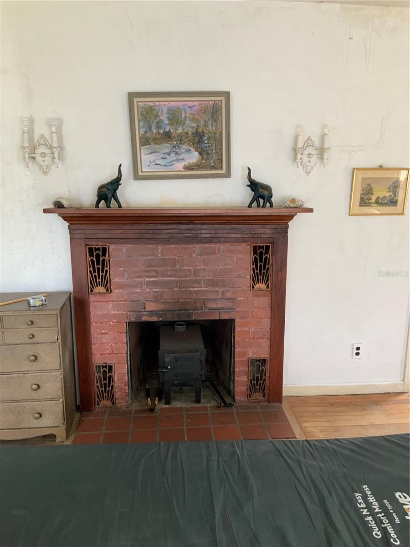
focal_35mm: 29
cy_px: 274
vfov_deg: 61.7
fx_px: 458
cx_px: 205
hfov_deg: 48.2
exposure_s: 1/60
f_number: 1.8
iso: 80
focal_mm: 3
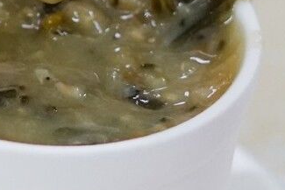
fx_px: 2194
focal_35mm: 277
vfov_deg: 5.0
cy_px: -27
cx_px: 51
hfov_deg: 7.4
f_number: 2.5
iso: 1600
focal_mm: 50
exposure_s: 1/125
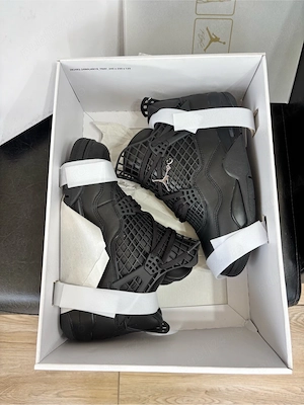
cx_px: 152
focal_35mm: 26
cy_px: 202
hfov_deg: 53.1
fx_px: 304
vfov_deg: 67.3
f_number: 1.6
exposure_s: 1/71
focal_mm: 5.96
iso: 125
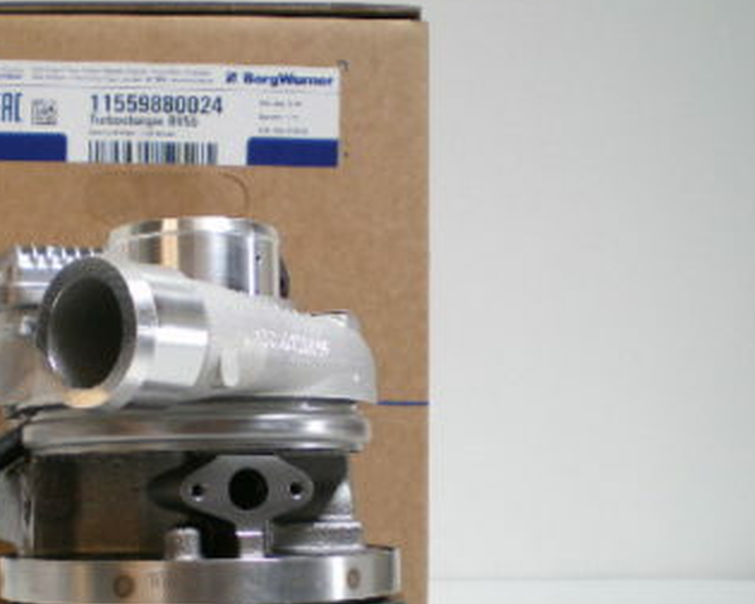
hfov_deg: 30.8
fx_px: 1341
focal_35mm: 60
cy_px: 442
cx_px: 175
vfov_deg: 25.1
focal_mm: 6.3
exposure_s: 1/30
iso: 160
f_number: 3.1
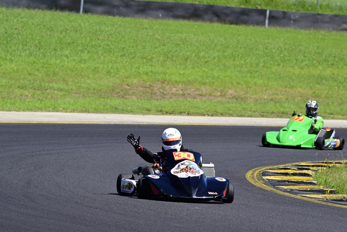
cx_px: 174
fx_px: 3664
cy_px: 116
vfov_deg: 3.6
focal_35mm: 380
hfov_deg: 5.4
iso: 500
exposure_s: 1/640
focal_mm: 380
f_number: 11
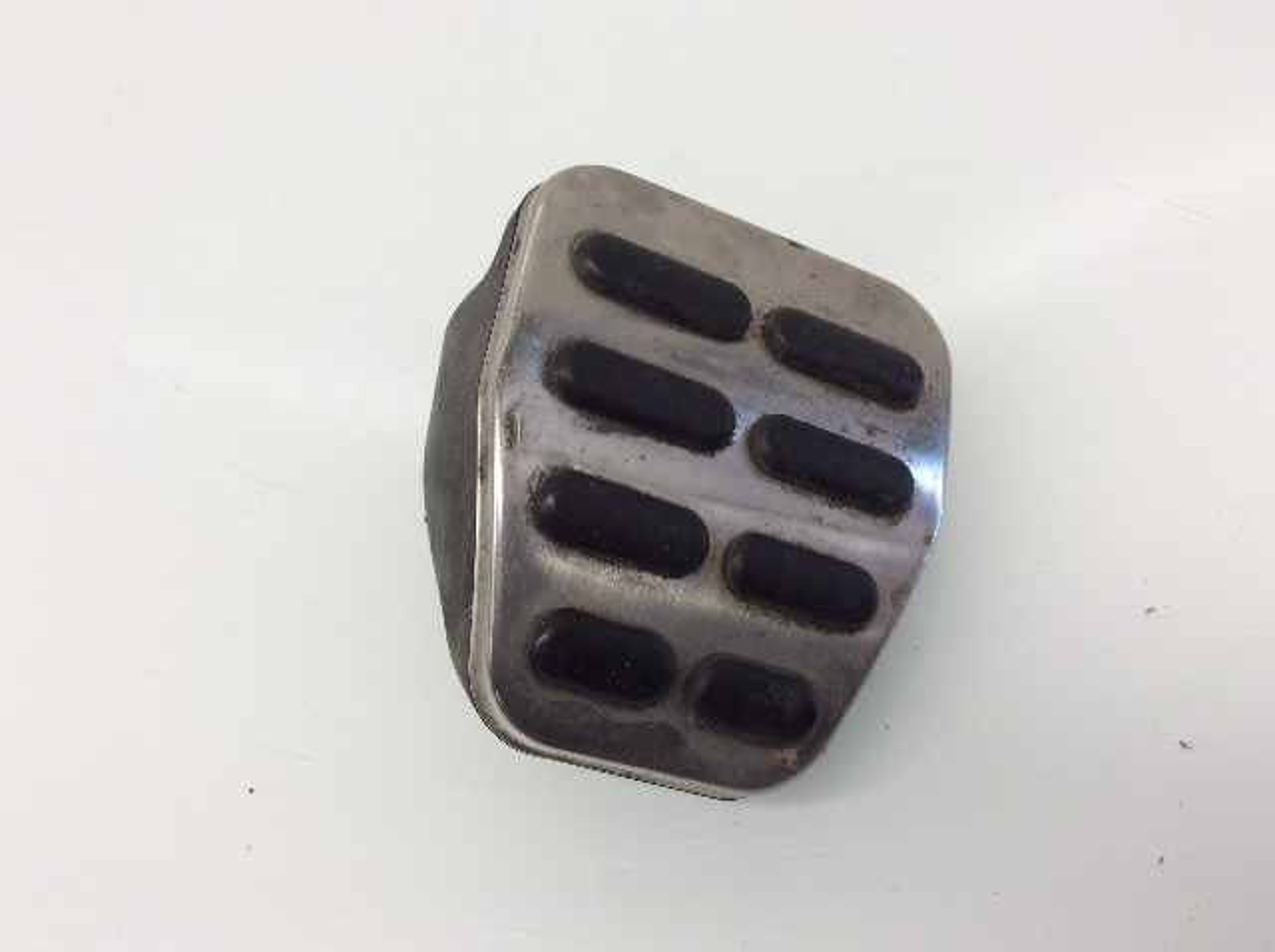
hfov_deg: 56.9
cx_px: 638
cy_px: 476
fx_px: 1177
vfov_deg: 44.1
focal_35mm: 32
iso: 40
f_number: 2.4
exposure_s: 1/60
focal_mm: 3.3
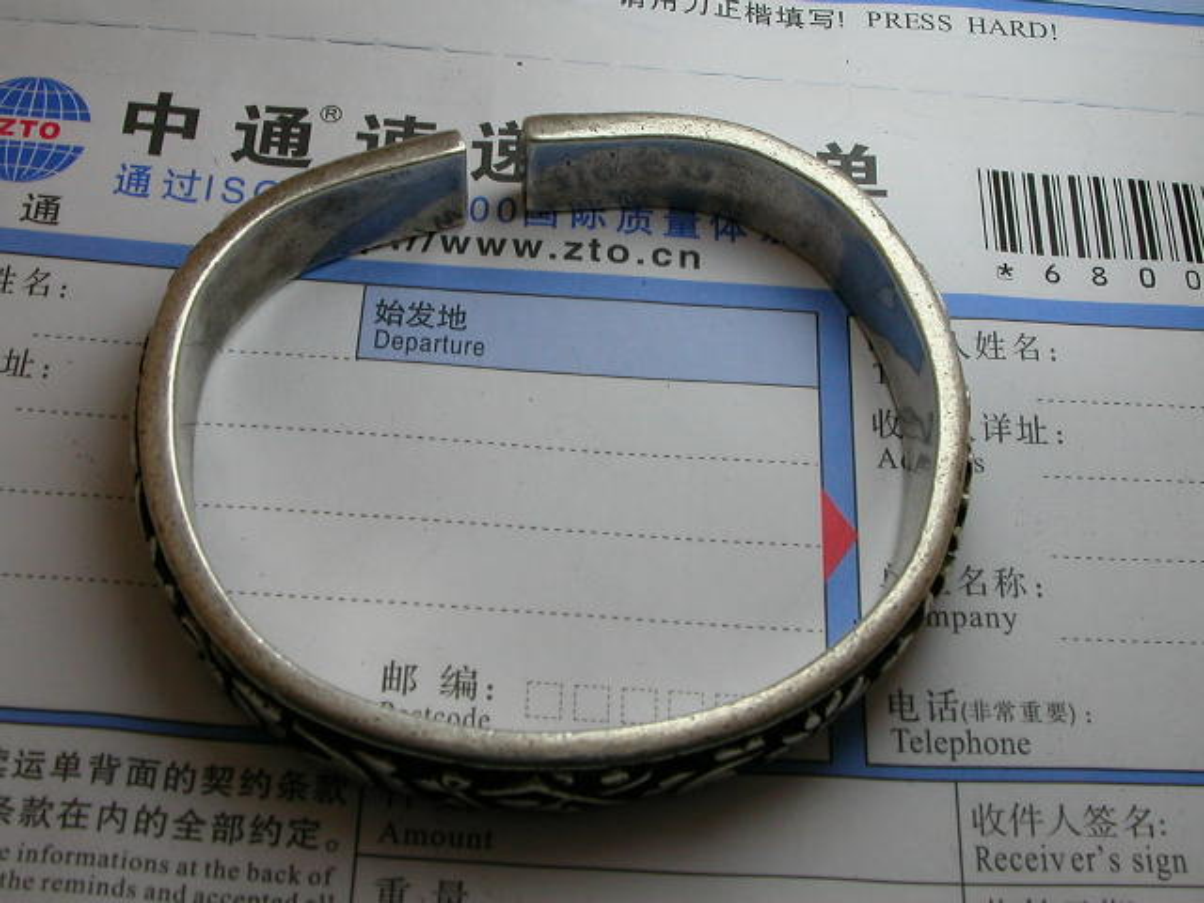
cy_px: 452
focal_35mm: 49
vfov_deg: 29.7
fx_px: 1704
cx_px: 602
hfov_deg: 38.9
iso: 100
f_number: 5.2
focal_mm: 7.5
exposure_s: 1/390
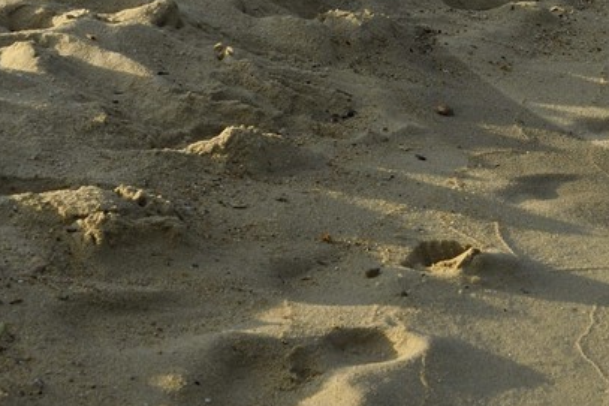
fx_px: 2790
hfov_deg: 12.1
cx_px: 808
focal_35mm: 165
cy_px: -364
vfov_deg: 8.0
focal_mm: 42
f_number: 13
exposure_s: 1/200
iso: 200
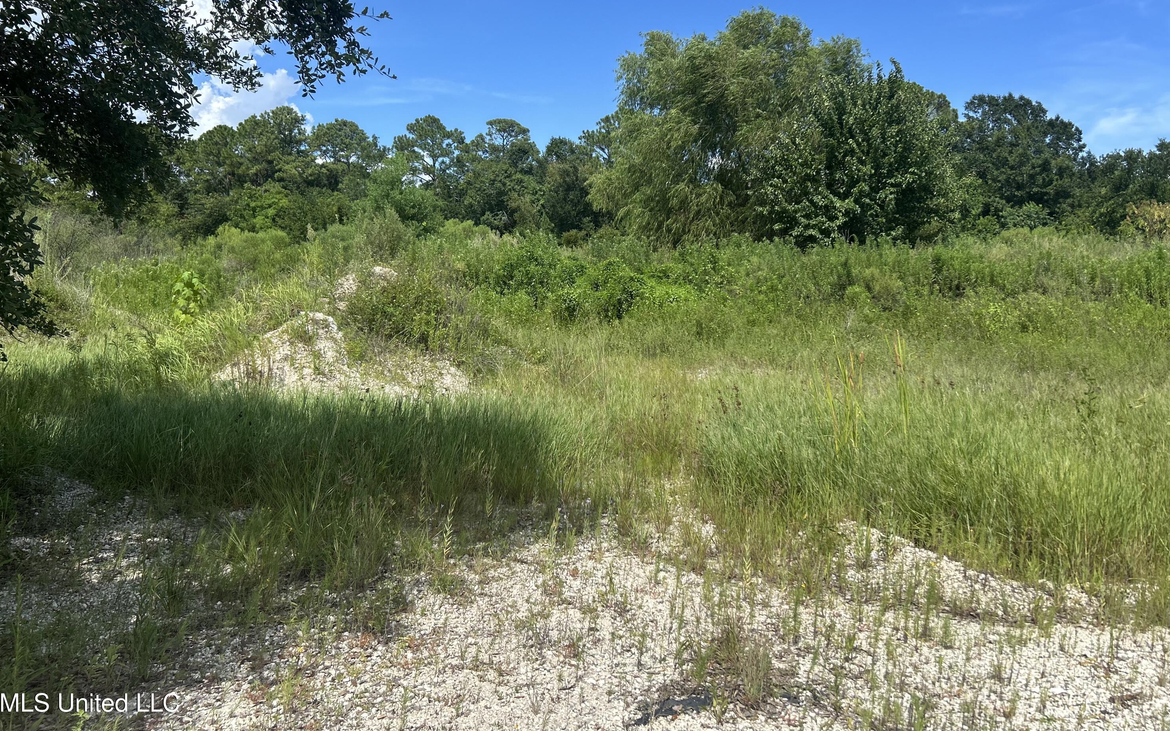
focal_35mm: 28
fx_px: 893
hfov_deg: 66.5
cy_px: 298
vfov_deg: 44.4
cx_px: 591
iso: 50
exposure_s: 1/3165
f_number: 1.5
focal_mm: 5.7
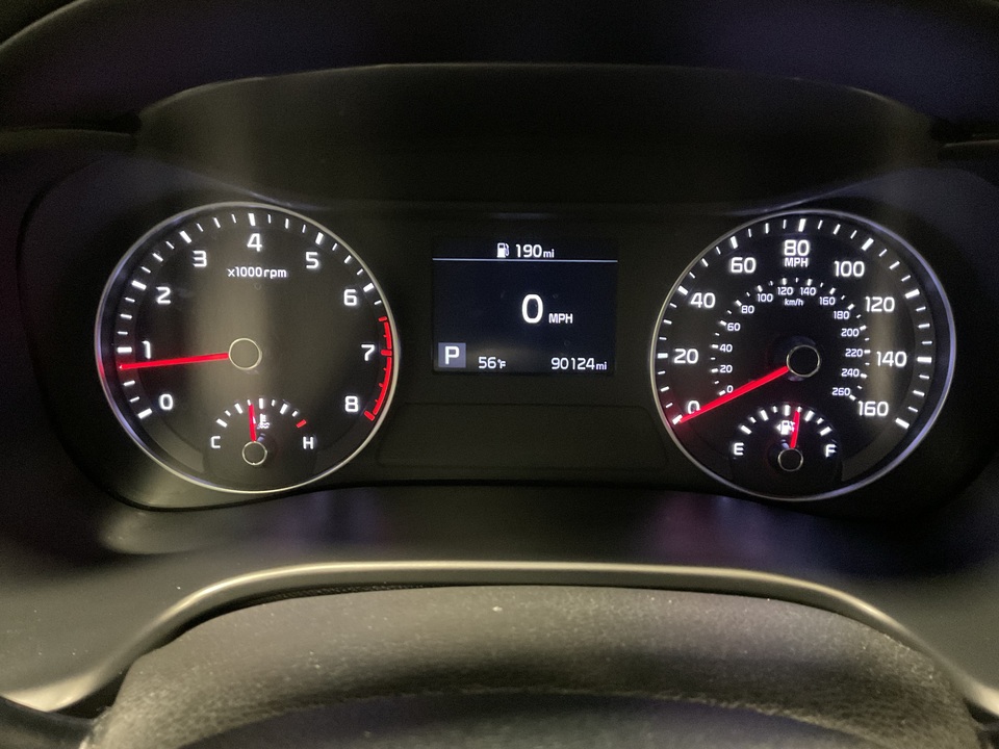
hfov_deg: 61.7
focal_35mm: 29
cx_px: 500
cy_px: 374
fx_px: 837
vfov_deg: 48.2
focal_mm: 3
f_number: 1.8
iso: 640
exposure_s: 1/20
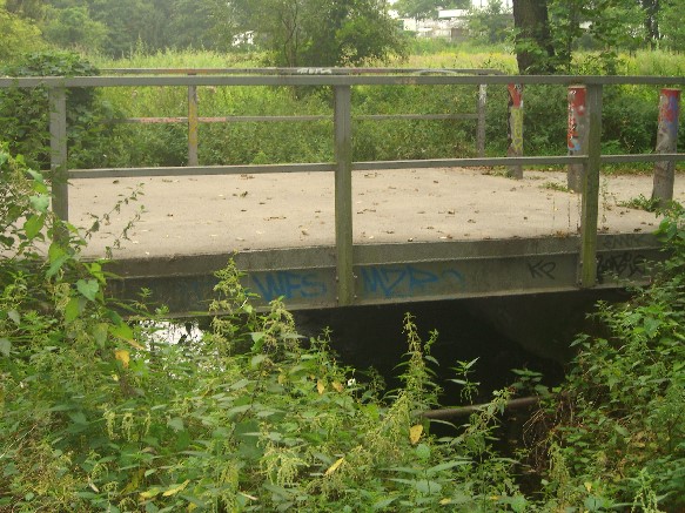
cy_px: 256
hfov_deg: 33.8
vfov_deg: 25.7
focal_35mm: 57
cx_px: 342
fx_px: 1128
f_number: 3.6
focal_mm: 11.8
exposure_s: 1/60
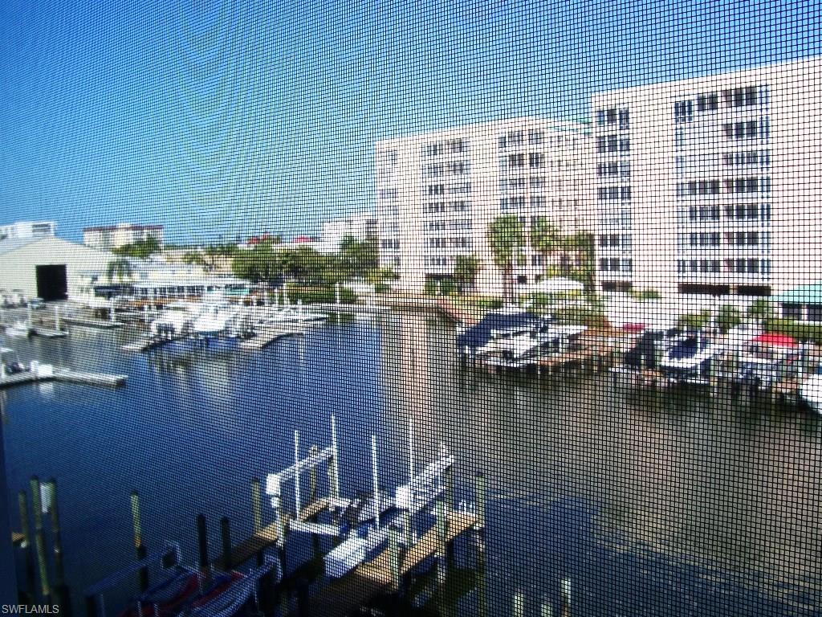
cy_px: 308
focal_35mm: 34
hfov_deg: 54.0
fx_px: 807
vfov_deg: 41.8
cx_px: 411
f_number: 5.6
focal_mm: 5.6
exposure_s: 1/350
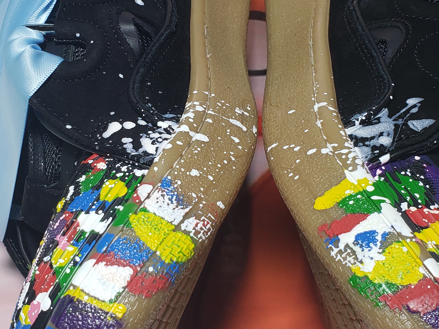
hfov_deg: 31.7
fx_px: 774
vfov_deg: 24.0
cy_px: 142
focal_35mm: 61
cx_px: 202
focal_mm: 4.3
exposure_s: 1/243
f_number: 2.4
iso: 50
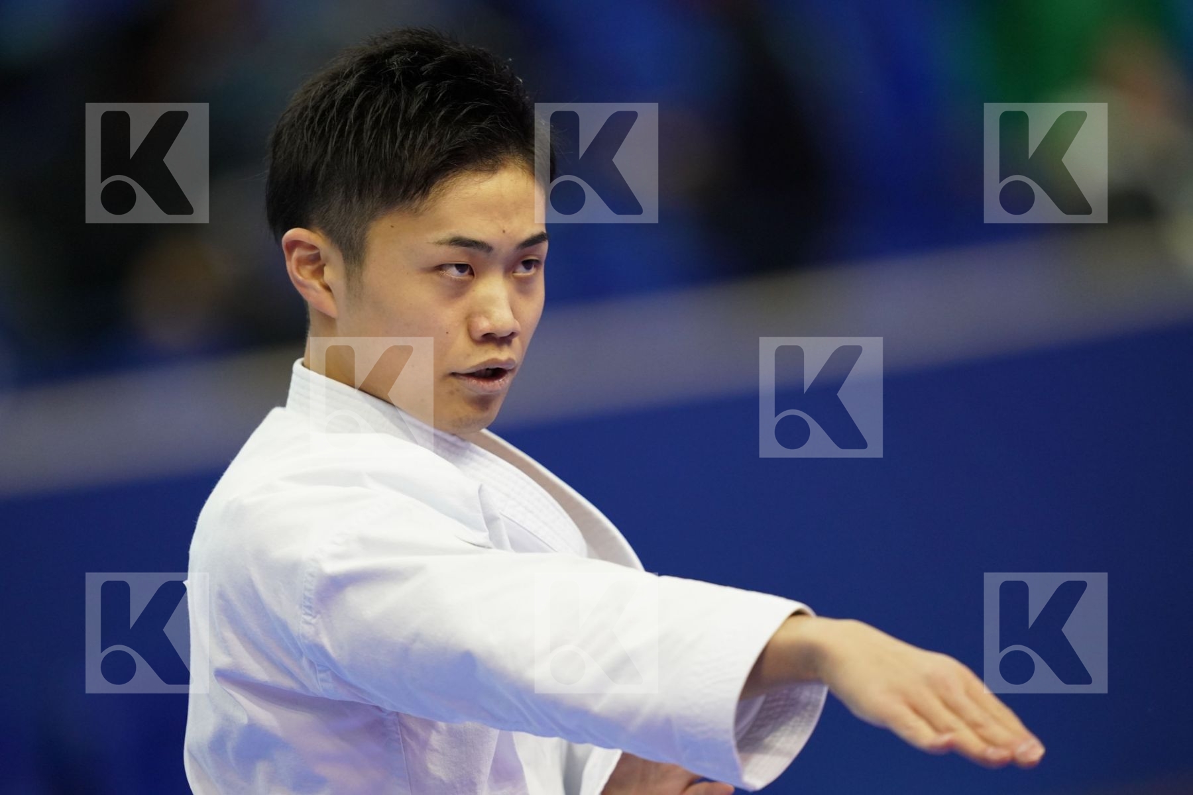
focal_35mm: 400
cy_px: 398
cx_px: 596
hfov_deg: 5.2
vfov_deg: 3.4
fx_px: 13255
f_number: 2.8
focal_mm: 400
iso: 2500
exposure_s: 1/500
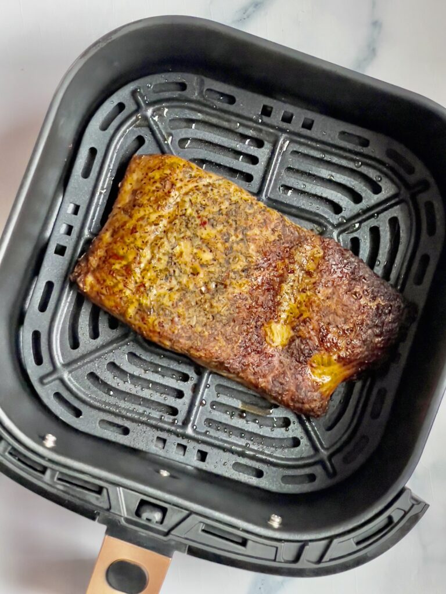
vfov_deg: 36.8
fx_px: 893
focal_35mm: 52
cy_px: 297
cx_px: 223
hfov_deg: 28.0
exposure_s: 1/60
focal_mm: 6
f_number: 2
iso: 400
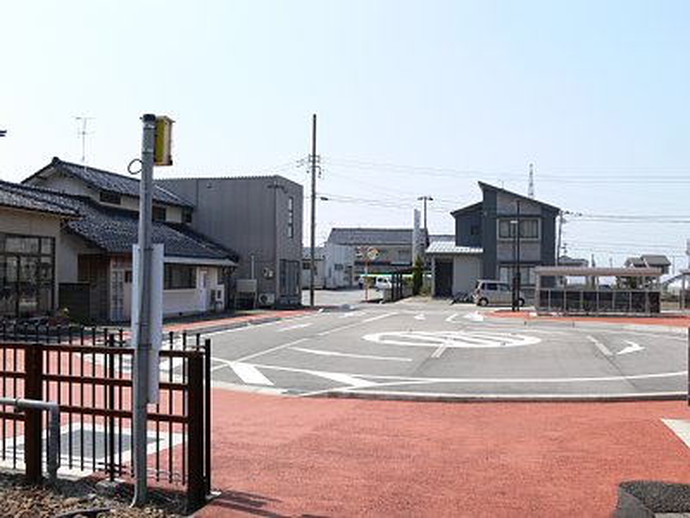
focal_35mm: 35
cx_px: 345
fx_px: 698
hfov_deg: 52.6
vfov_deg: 40.7
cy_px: 259
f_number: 5.6
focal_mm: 7.4
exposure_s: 1/320
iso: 80
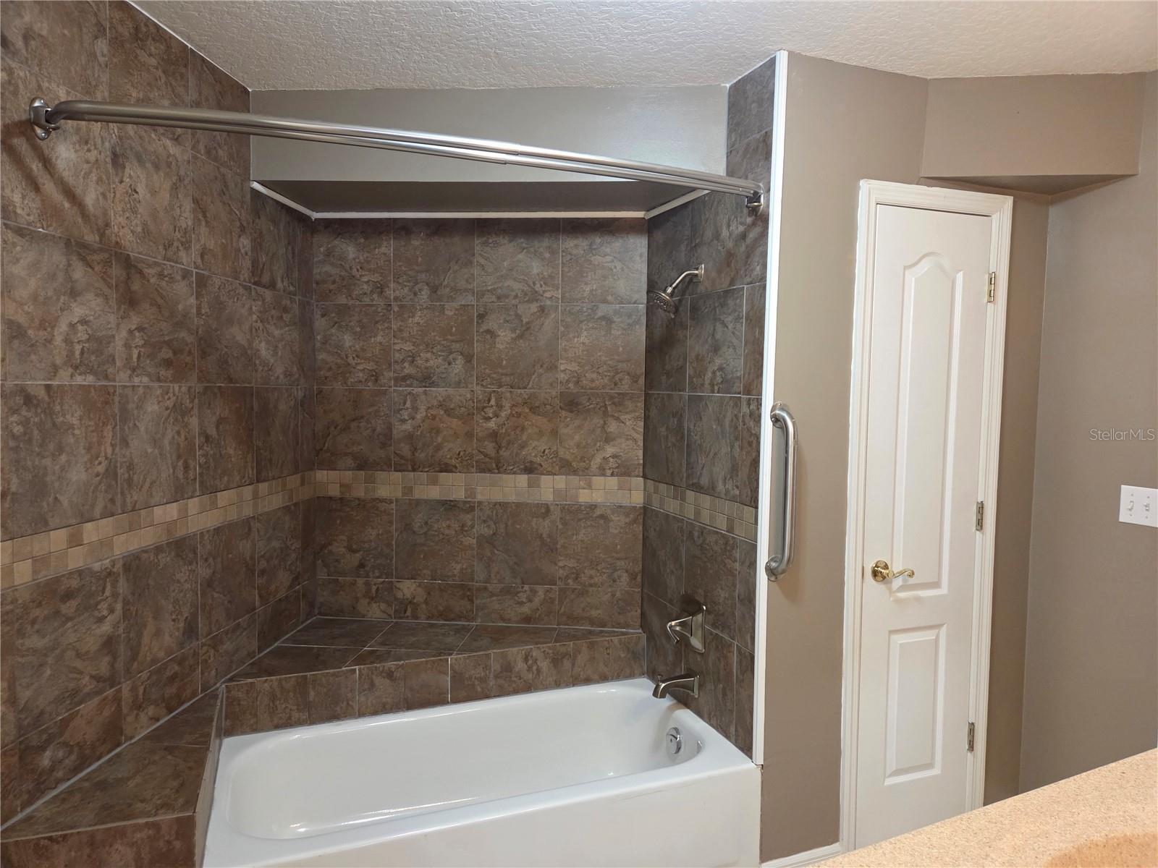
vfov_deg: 58.9
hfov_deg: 73.9
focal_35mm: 23
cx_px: 579
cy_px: 434
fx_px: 769
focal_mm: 5.4
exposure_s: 1/120
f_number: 1.8
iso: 800
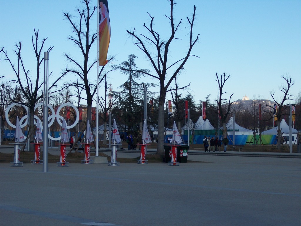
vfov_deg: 14.2
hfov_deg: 18.9
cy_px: 113
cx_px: 150
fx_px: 904
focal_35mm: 104
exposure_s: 1/500
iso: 100
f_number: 4.8
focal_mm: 21.3
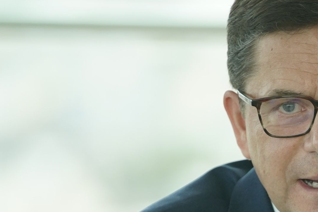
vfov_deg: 1.8
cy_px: 266
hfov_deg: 2.8
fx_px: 6590
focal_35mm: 746
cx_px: 377
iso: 640
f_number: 3.2
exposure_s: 1/500
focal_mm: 200
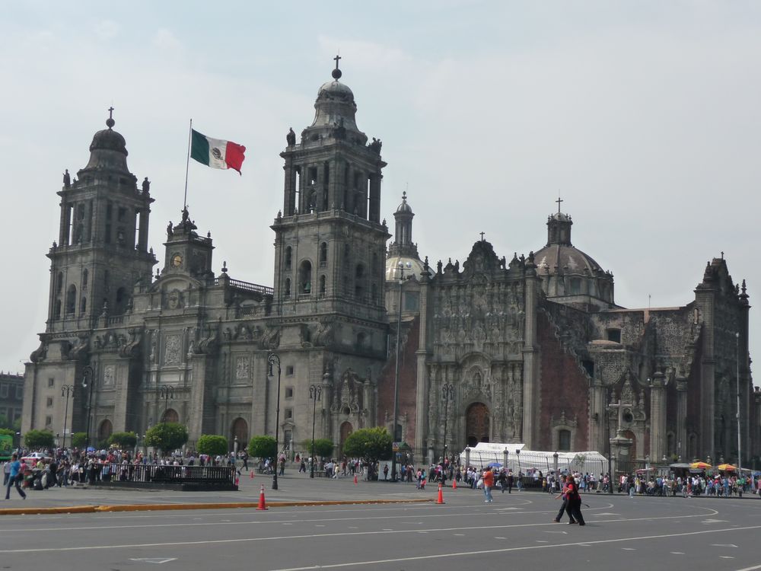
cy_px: 286
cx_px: 380
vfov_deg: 29.1
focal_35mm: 50
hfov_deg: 38.2
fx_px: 1099
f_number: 4.2
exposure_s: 1/1300
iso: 160
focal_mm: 8.5
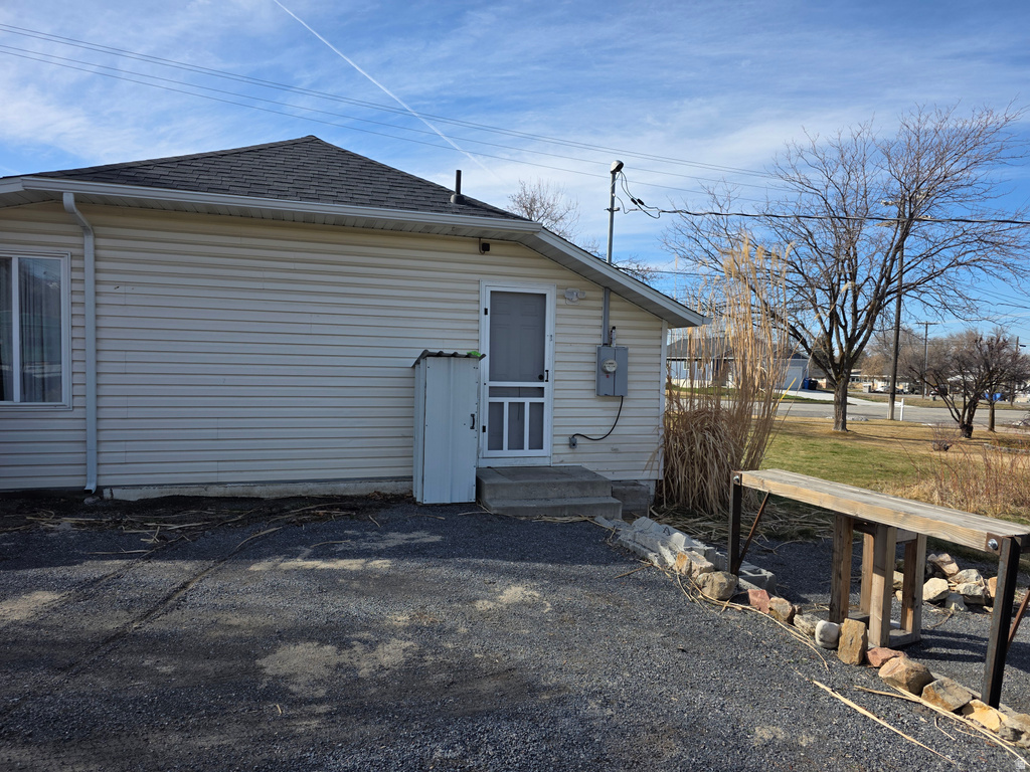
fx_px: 684
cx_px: 515
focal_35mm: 23
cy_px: 386
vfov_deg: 58.9
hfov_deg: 73.9
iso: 80
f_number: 1.7
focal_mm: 6.3
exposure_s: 1/4766
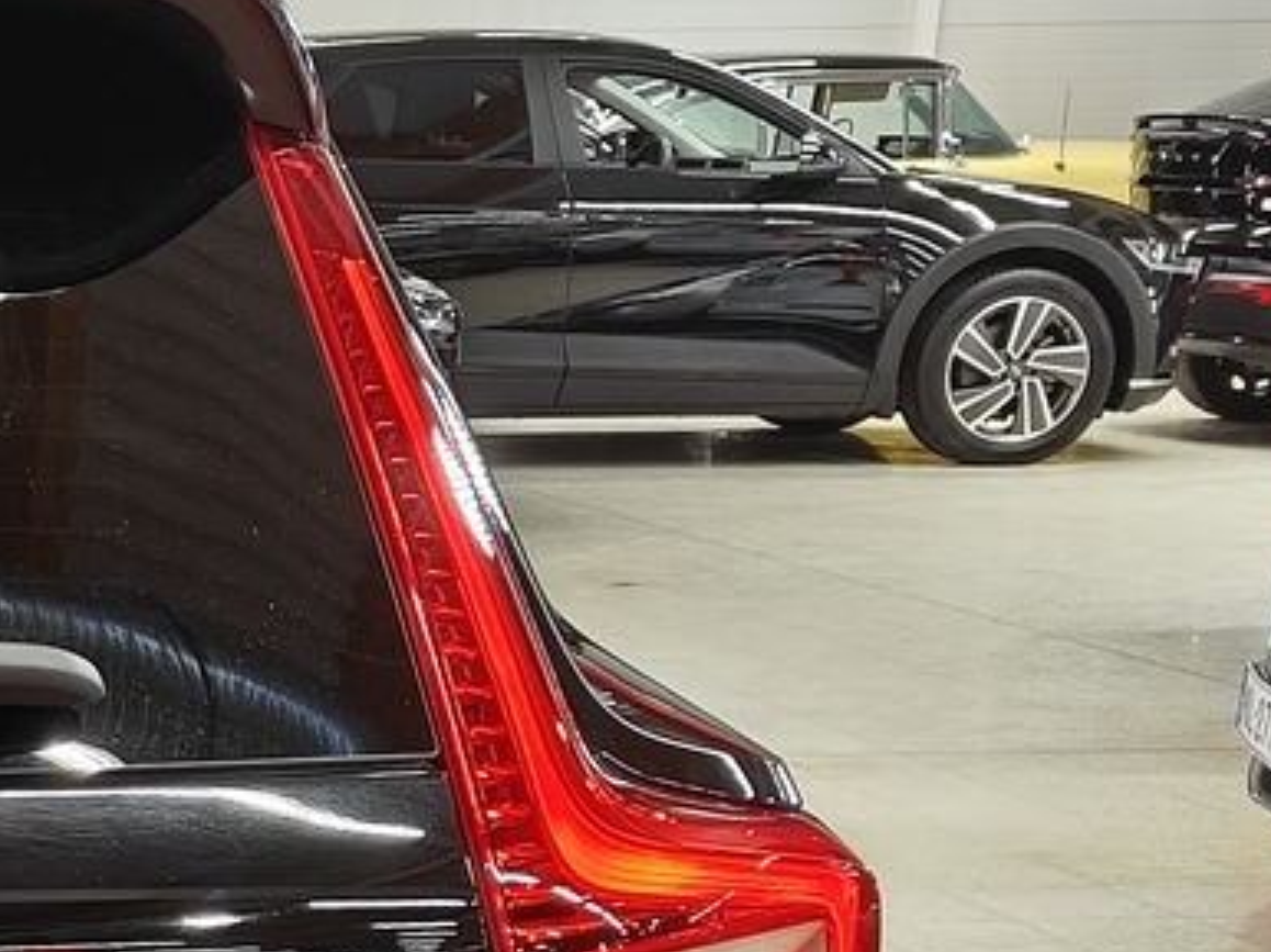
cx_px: -899
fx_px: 4110
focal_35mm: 112
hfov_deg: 15.5
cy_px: 1272
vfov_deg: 12.7
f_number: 1.8
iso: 100
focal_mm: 5.59
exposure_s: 1/50
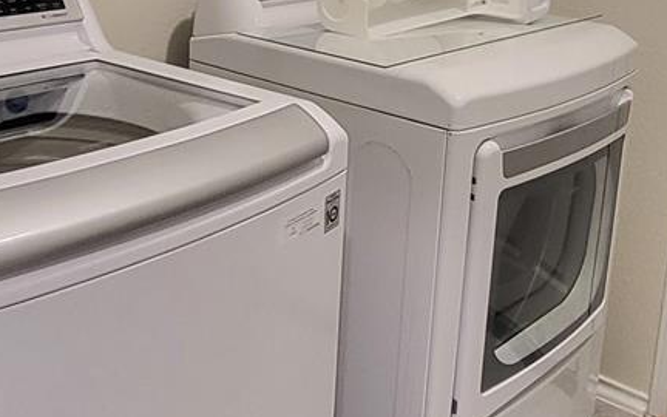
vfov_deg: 25.9
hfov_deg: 41.1
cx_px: 337
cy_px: 93
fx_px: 891
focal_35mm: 49
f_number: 2.2
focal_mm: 1.74
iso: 320
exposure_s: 1/30
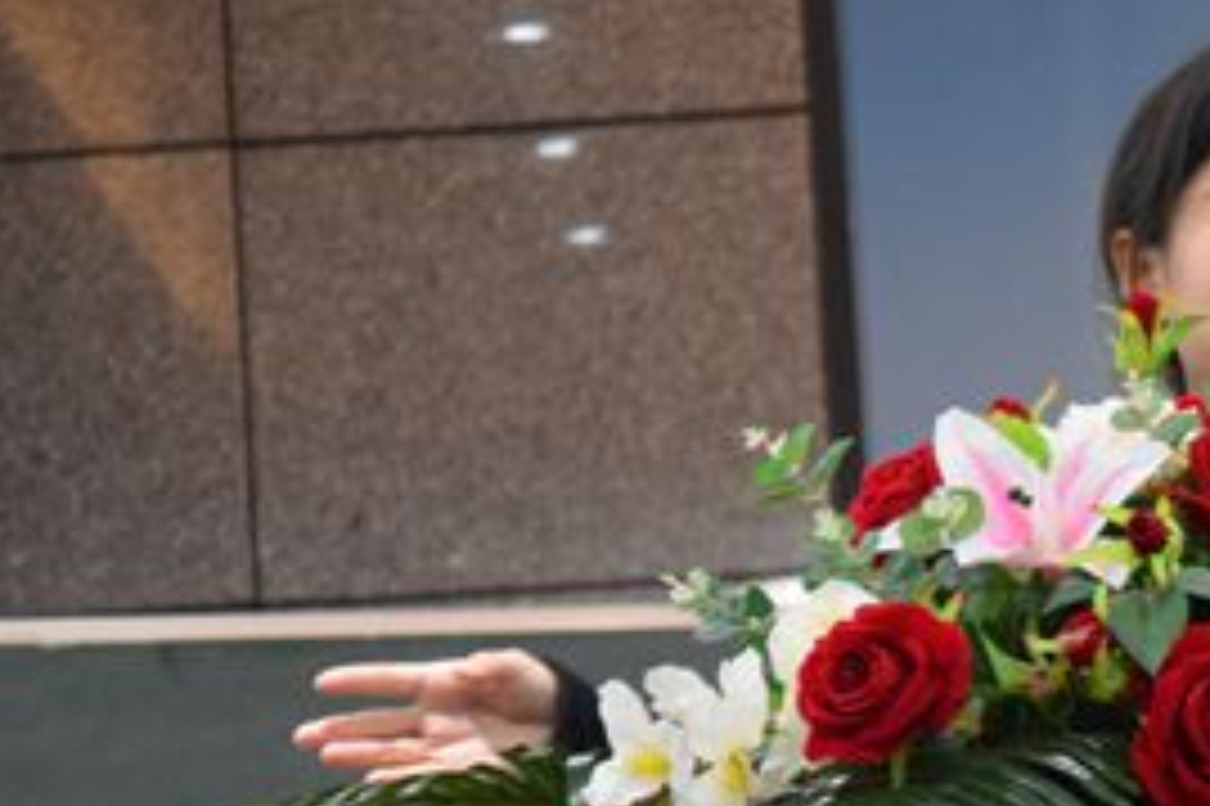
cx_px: 1188
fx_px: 9607
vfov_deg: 4.8
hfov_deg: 7.2
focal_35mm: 286
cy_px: 448
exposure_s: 1/160
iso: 3200
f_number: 5.3
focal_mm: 80
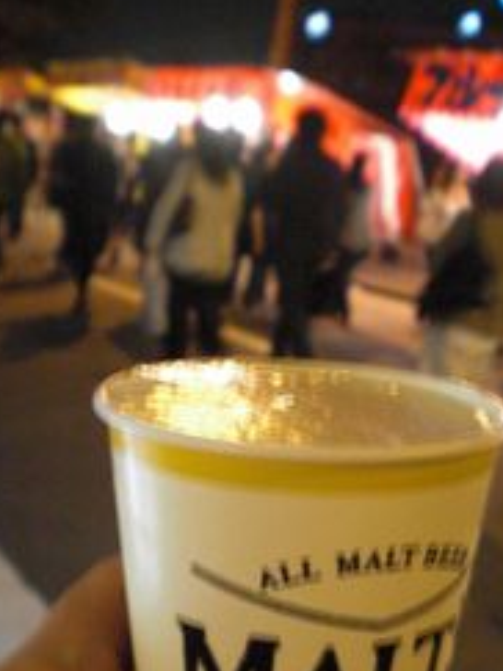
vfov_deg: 35.2
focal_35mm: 54
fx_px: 1047
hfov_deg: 27.0
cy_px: 449
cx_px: 294
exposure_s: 1/13
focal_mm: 6.3
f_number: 3.1
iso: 800
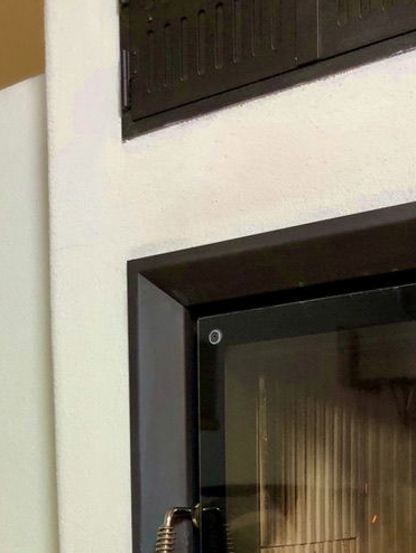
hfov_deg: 25.2
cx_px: 156
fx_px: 929
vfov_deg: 30.7
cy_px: 559
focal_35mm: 58
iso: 32
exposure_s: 1/33
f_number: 1.8
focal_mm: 3.99
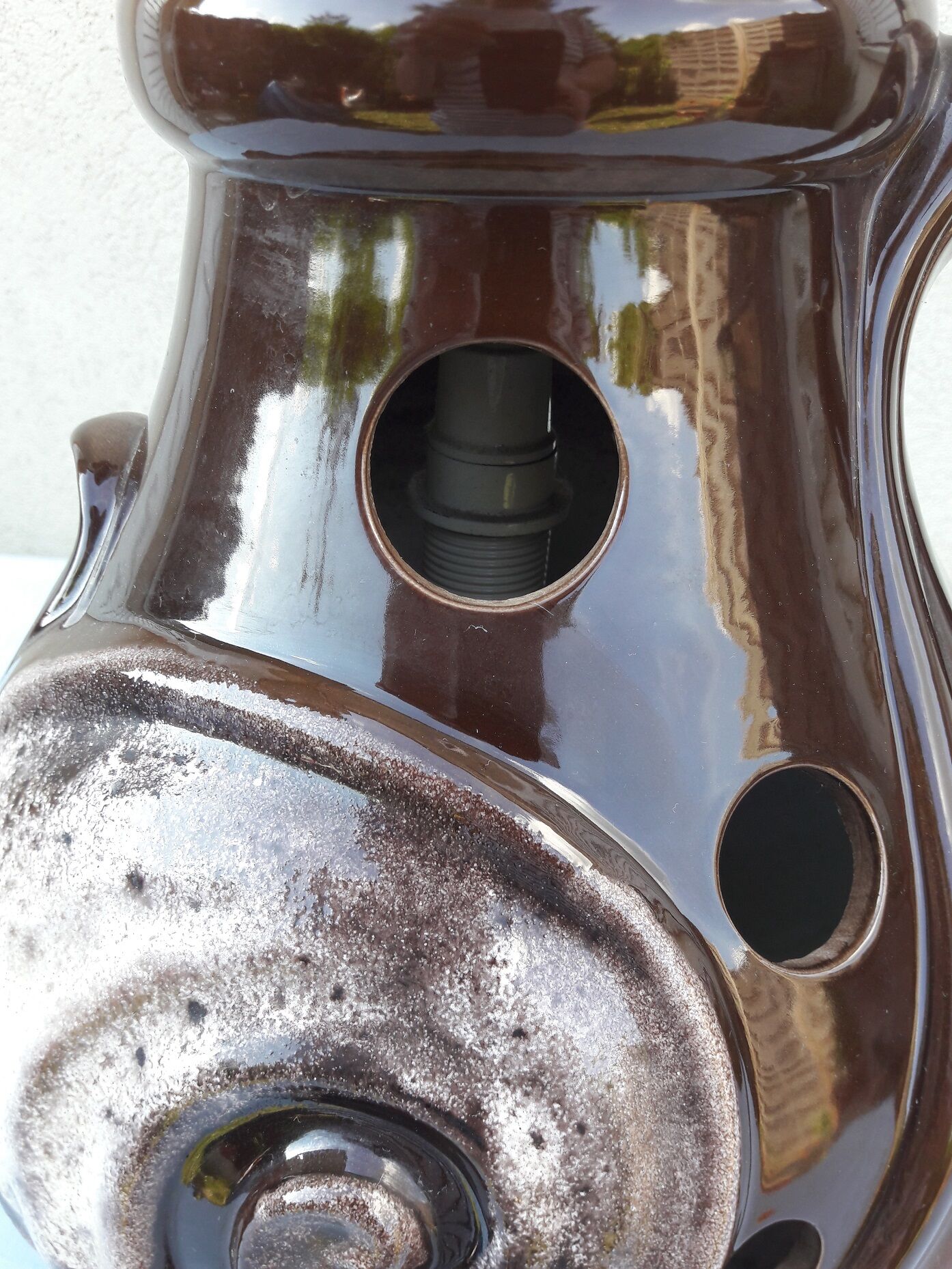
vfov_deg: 63.4
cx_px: 476
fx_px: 1026
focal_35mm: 28
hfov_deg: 49.8
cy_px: 634
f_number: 1.9
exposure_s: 1/101
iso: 40
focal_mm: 3.7
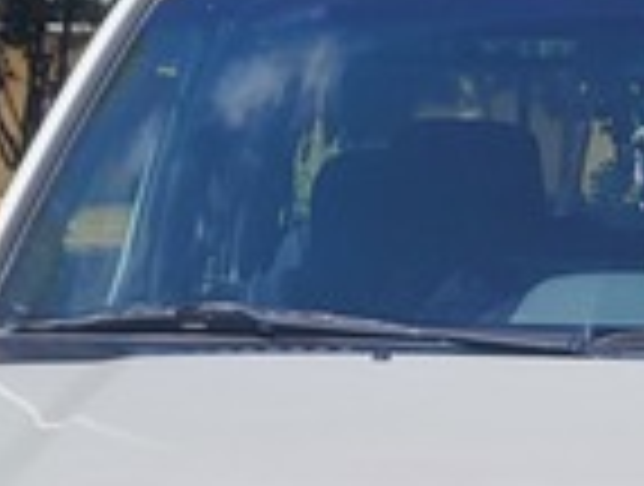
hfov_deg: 13.4
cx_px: 635
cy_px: 778
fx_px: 2704
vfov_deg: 9.9
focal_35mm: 145
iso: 40
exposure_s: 1/3264
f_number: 1.8
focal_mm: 5.4
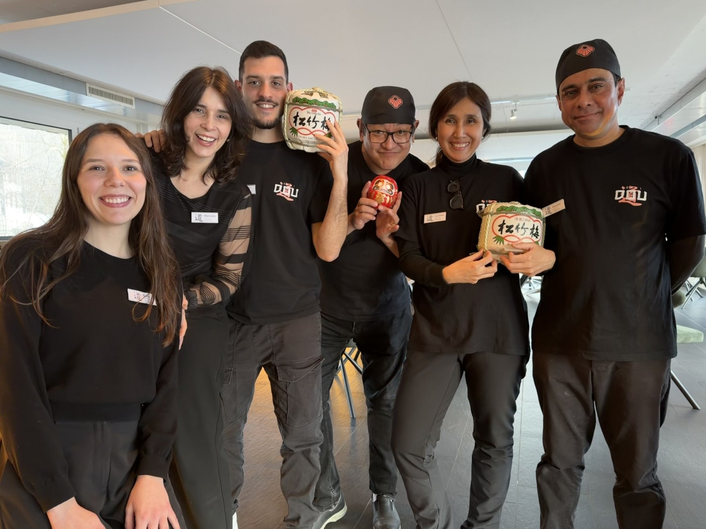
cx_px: 353
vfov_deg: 56.8
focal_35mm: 24
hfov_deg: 71.6
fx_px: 489
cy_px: 264
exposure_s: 1/33
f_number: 1.78
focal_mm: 6.76
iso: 640
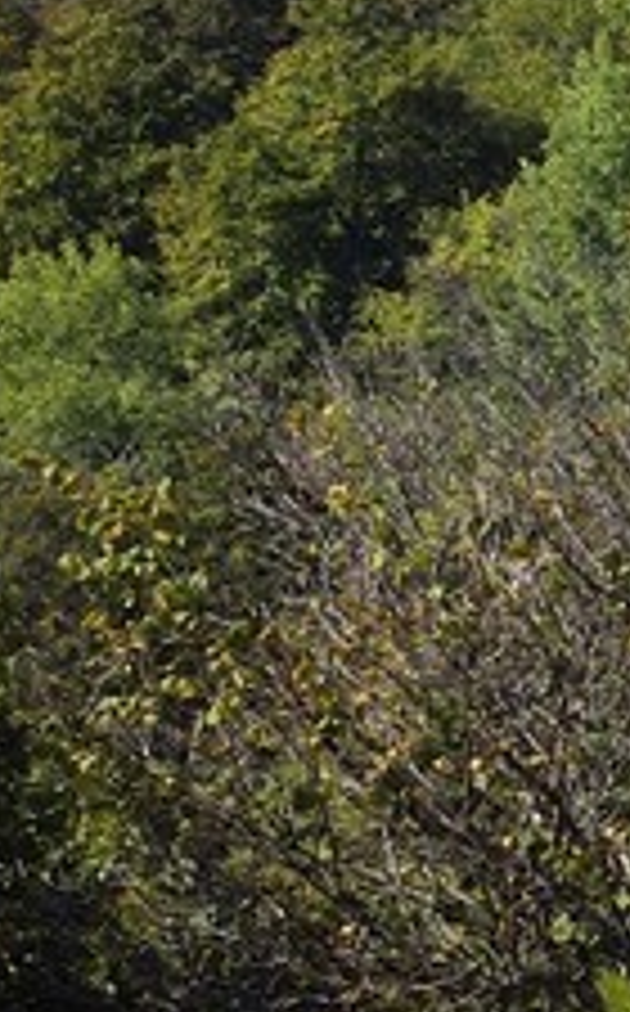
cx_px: 3254
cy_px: 256
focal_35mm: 319
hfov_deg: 3.7
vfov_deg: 6.6
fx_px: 8791
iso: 200
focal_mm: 44
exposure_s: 1/320
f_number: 10
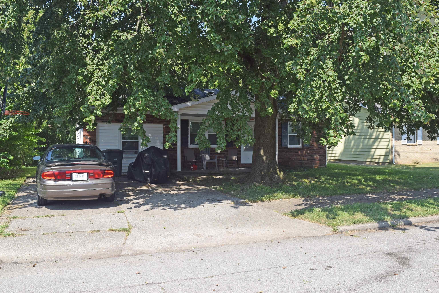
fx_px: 384
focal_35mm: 32
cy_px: 146
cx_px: 220
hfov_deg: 59.5
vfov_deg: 41.7
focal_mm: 21
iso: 100
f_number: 7.1
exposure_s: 1/200
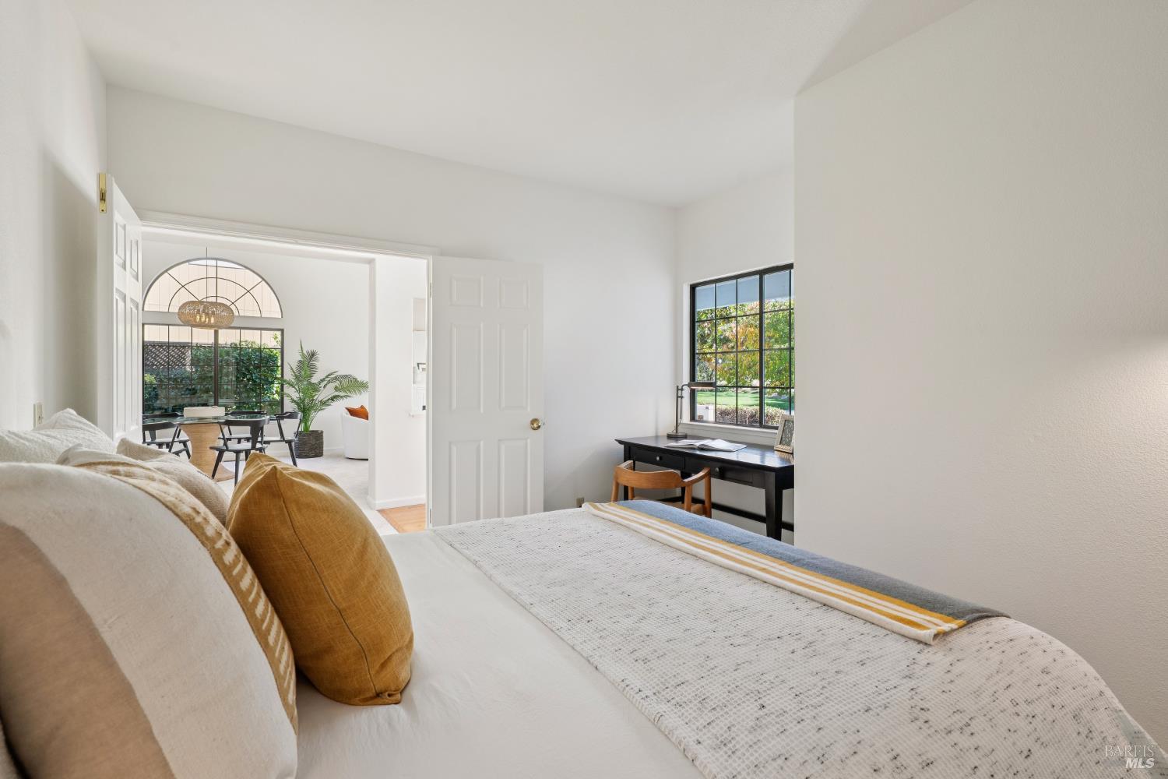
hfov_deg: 96.7
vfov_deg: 73.7
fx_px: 519
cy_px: 390
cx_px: 584
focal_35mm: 16
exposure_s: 1/30
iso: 400
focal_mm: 16
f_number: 8
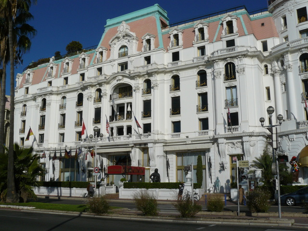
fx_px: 320
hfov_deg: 51.4
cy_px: 116
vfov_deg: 39.7
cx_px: 154
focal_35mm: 36
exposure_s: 1/800
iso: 100
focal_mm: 6
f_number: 8
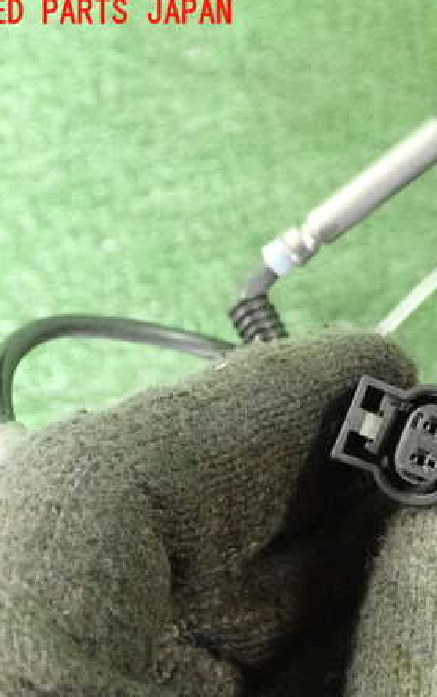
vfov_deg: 32.5
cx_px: 418
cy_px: 347
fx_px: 1199
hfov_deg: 20.1
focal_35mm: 63
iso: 5000
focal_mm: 7.84
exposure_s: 1/125
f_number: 2.9
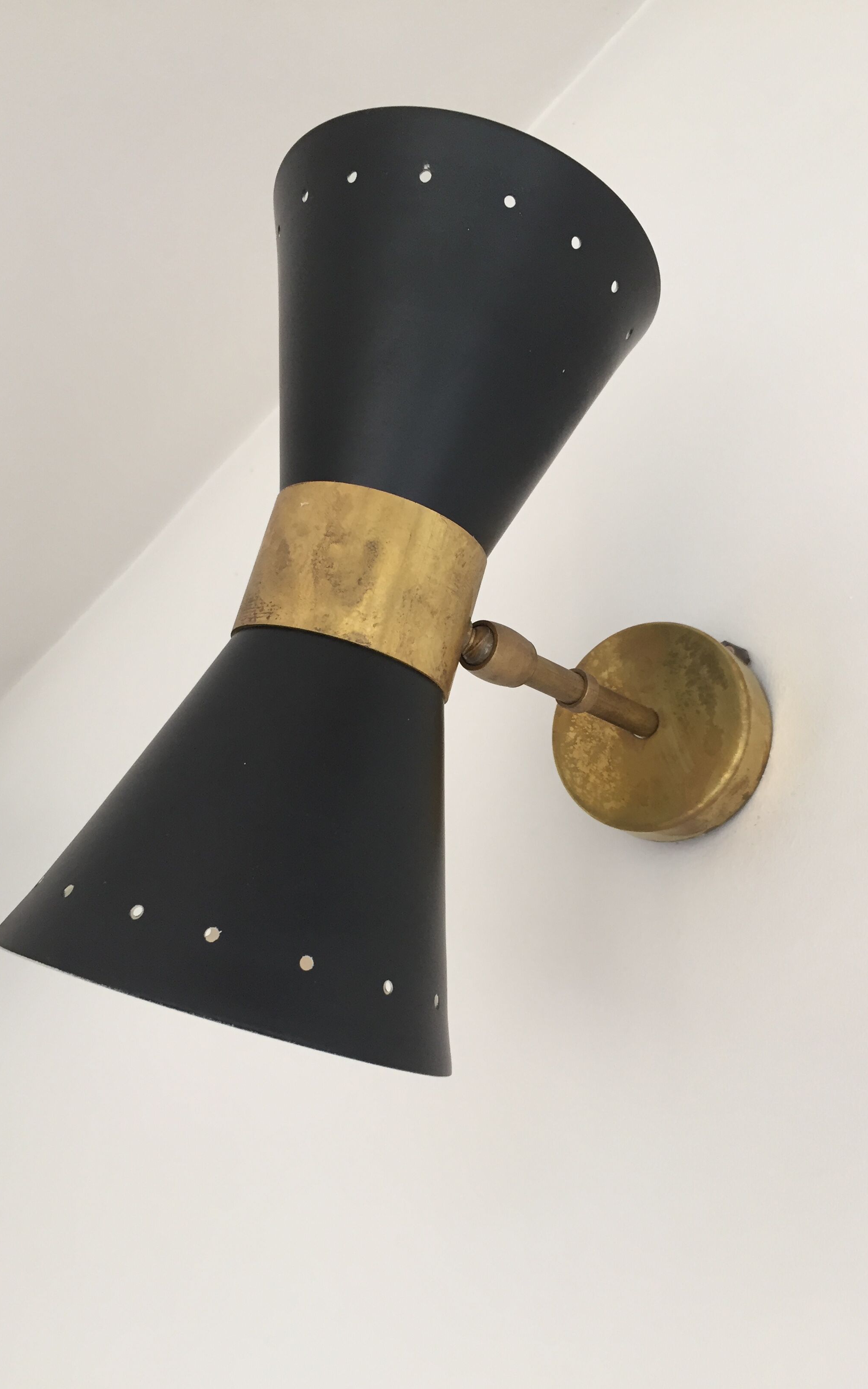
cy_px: 699
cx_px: 472
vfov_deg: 61.2
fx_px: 1173
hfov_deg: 40.6
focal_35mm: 31
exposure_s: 1/33
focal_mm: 4.15
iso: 50
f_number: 2.2
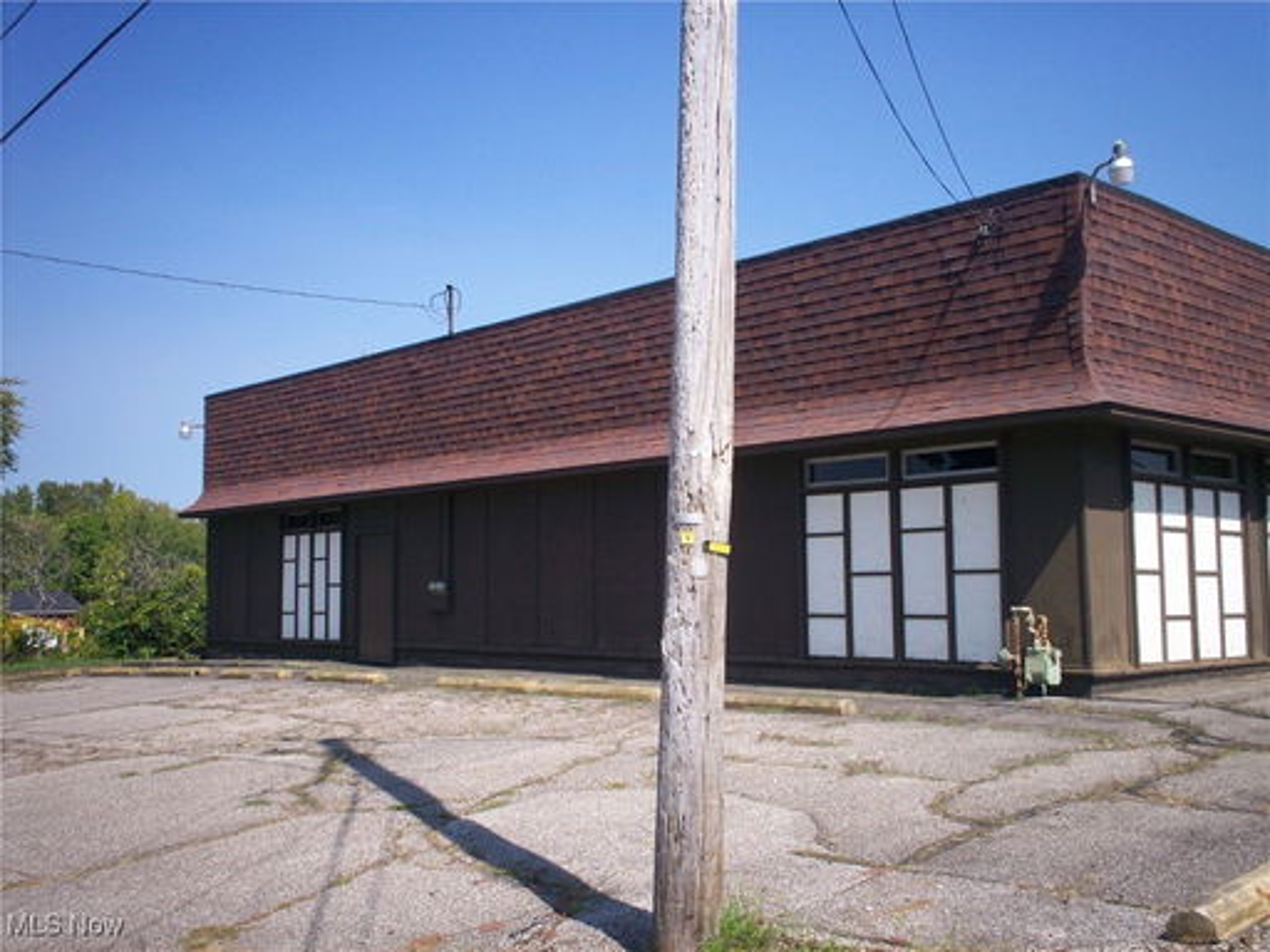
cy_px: 476
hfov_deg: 51.4
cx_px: 635
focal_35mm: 36
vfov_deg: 39.7
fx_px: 1321
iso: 100
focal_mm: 6
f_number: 4.5
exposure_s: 1/508
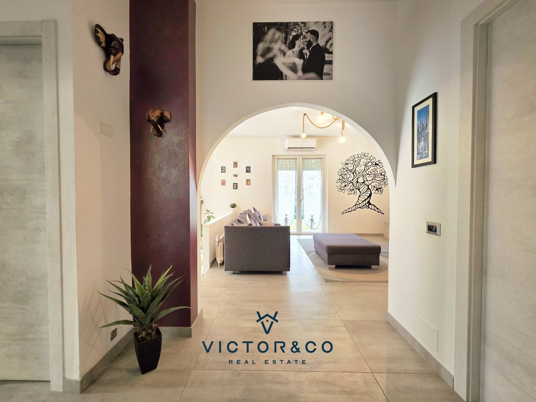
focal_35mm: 13
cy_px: 201
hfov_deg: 106.2
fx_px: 201
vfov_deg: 89.9
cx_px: 268
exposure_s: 1/101
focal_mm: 2.2
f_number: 1.9
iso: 250
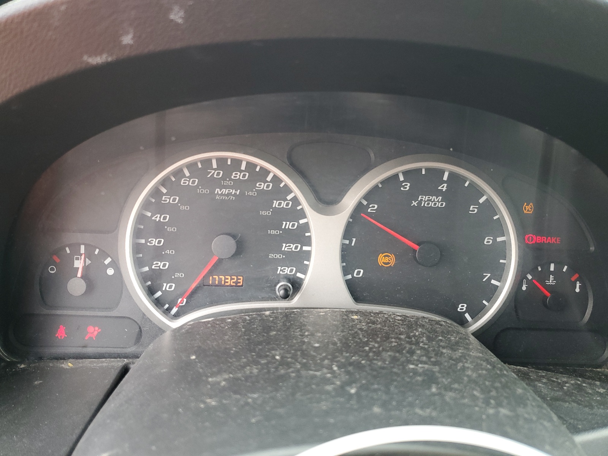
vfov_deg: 53.1
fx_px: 457
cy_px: 228
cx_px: 304
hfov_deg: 67.3
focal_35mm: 26
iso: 95
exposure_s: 1/120
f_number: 1.5
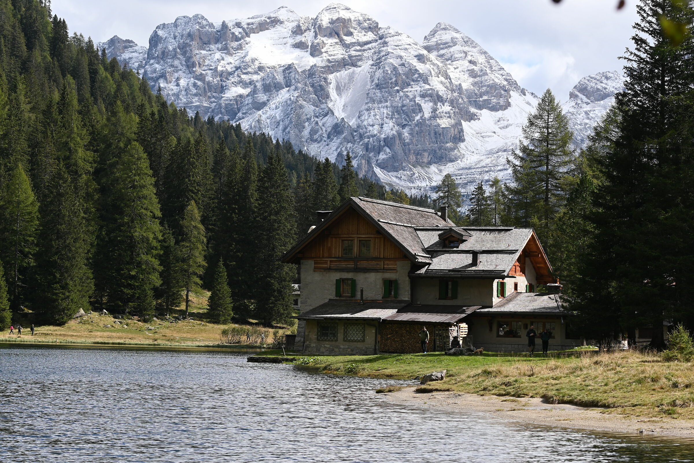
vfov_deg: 13.0
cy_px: 232
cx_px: 347
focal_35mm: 105
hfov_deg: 19.5
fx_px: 2024
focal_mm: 70
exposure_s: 1/320
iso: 100
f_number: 7.1
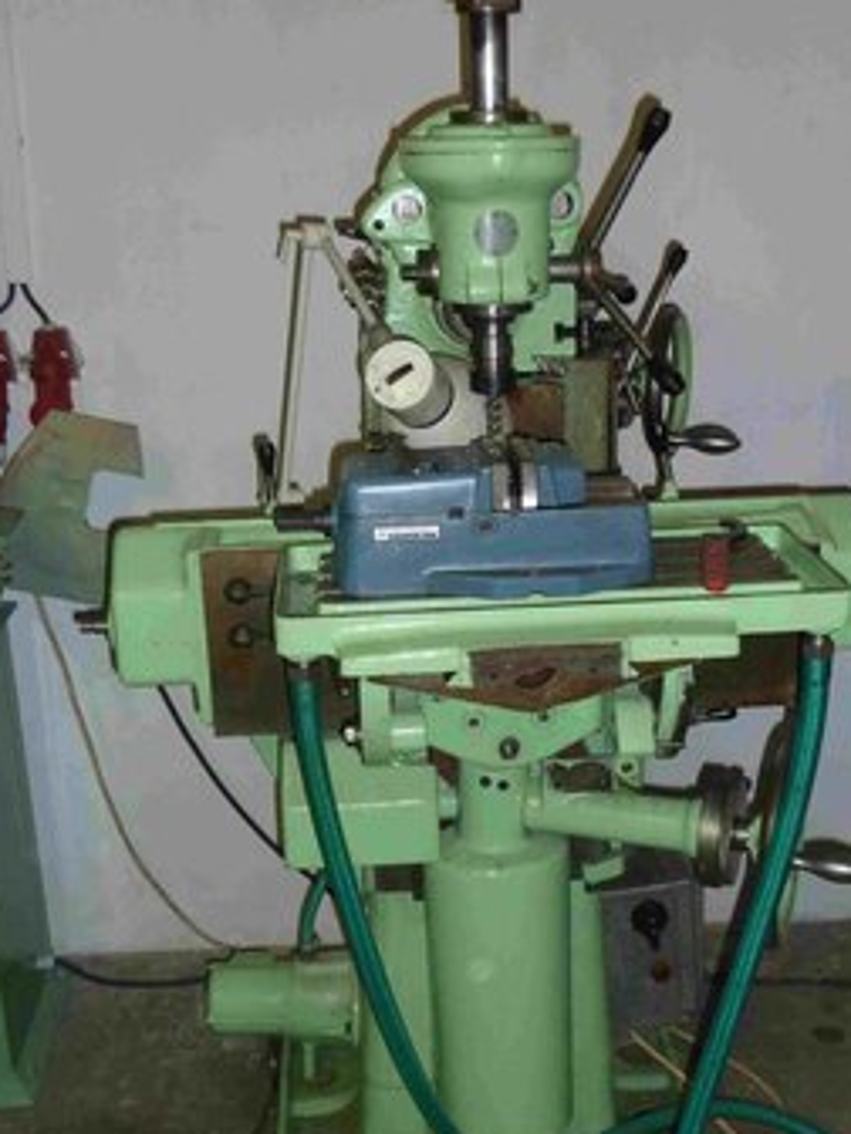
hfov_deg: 32.9
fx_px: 1442
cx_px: 459
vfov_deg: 42.9
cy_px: 587
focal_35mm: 44
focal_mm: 6.1
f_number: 3.6
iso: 200
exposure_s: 1/30
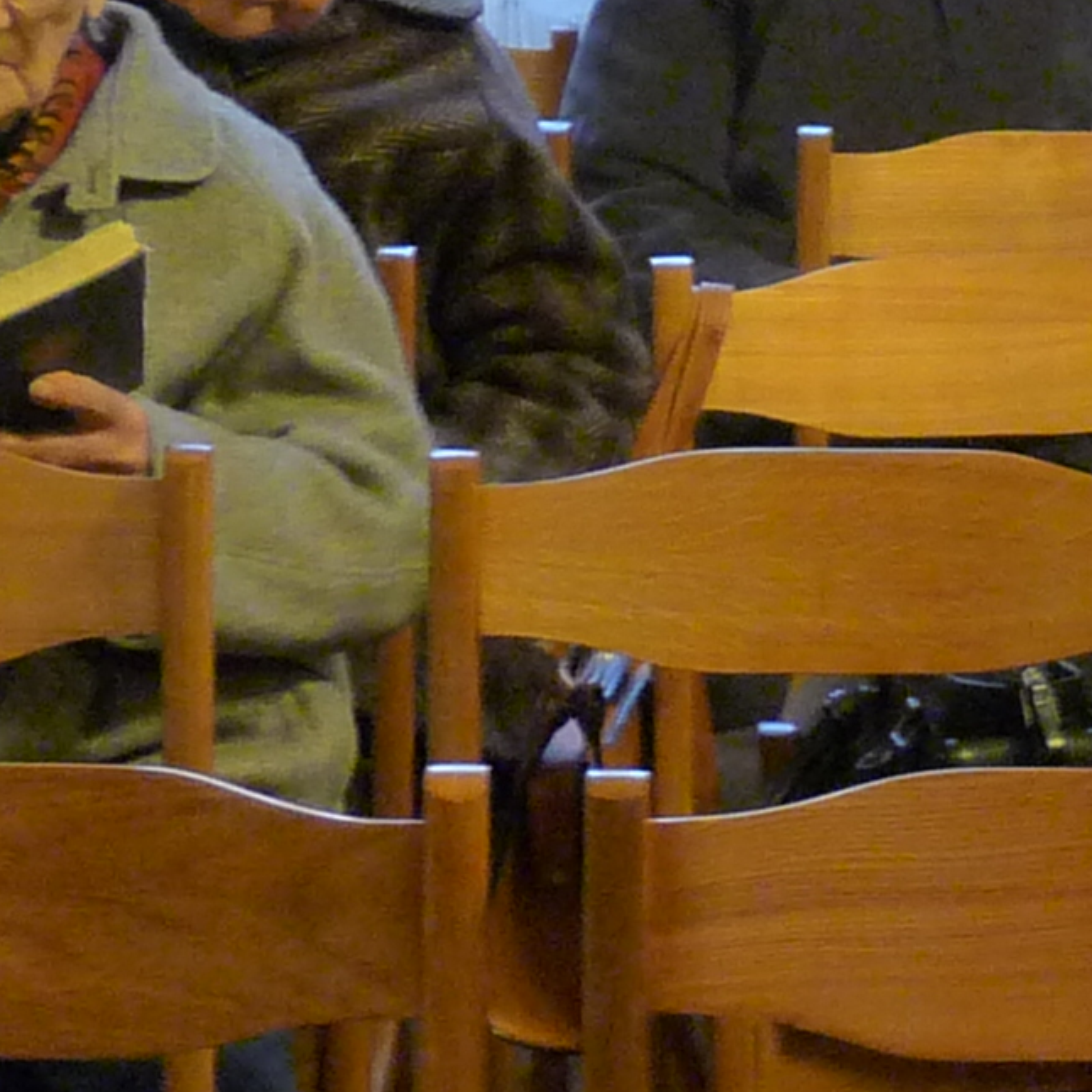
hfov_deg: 10.2
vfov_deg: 10.3
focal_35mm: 168
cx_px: 1344
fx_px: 5996
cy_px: 51
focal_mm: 6.1
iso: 400
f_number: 3
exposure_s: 1/13
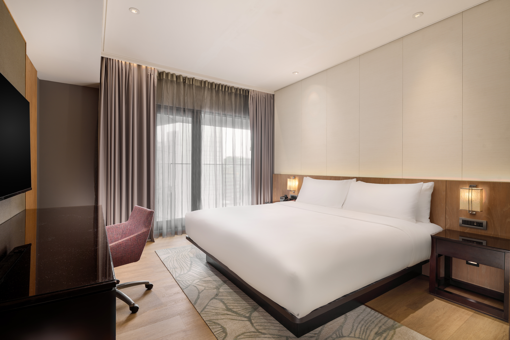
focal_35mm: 17
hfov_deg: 93.3
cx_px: 255
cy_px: 170
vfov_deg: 70.4
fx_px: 241
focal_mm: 17
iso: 100
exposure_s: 6
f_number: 10
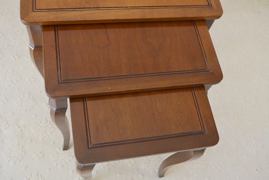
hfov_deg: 49.6
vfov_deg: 34.2
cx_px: 134
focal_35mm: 39
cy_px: 90
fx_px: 291
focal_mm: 26
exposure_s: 1/100
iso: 400
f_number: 5
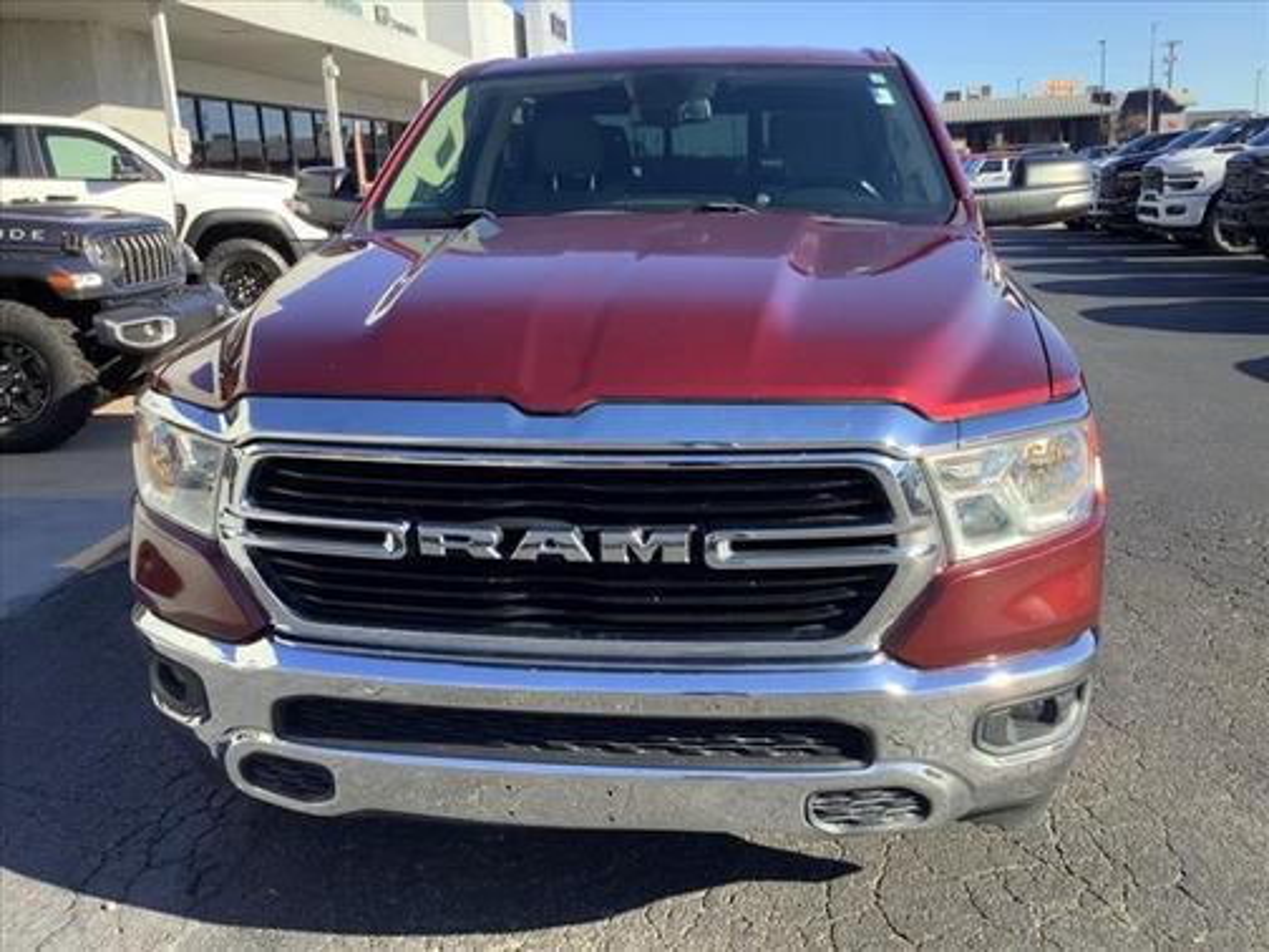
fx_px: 1136
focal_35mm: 31
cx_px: 634
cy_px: 476
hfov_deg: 58.4
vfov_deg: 45.4
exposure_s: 1/331
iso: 25
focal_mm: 3.3
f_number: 2.4
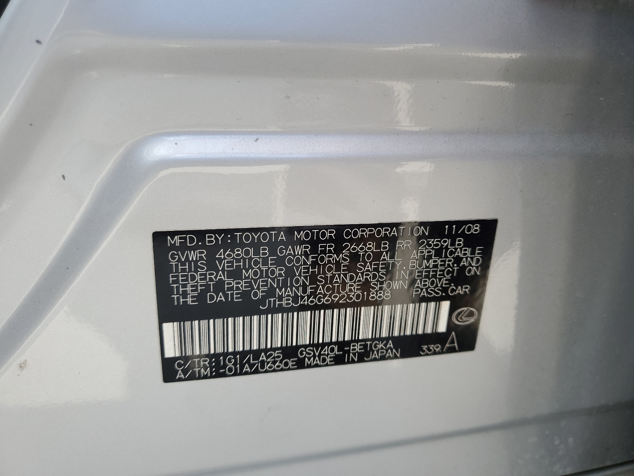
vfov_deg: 53.1
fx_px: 476
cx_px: 317
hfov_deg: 67.3
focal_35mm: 26
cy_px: 238
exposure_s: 1/400
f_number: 1.5
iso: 50
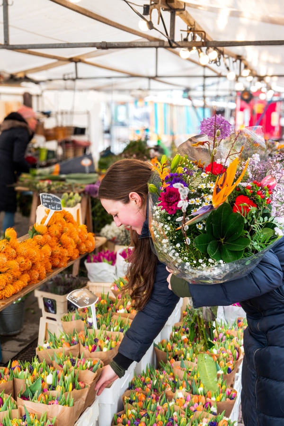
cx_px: 142
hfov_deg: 28.1
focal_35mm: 48
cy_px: 213
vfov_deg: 41.1
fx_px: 568
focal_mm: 17.55
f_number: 3.2
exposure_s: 1/50
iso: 100
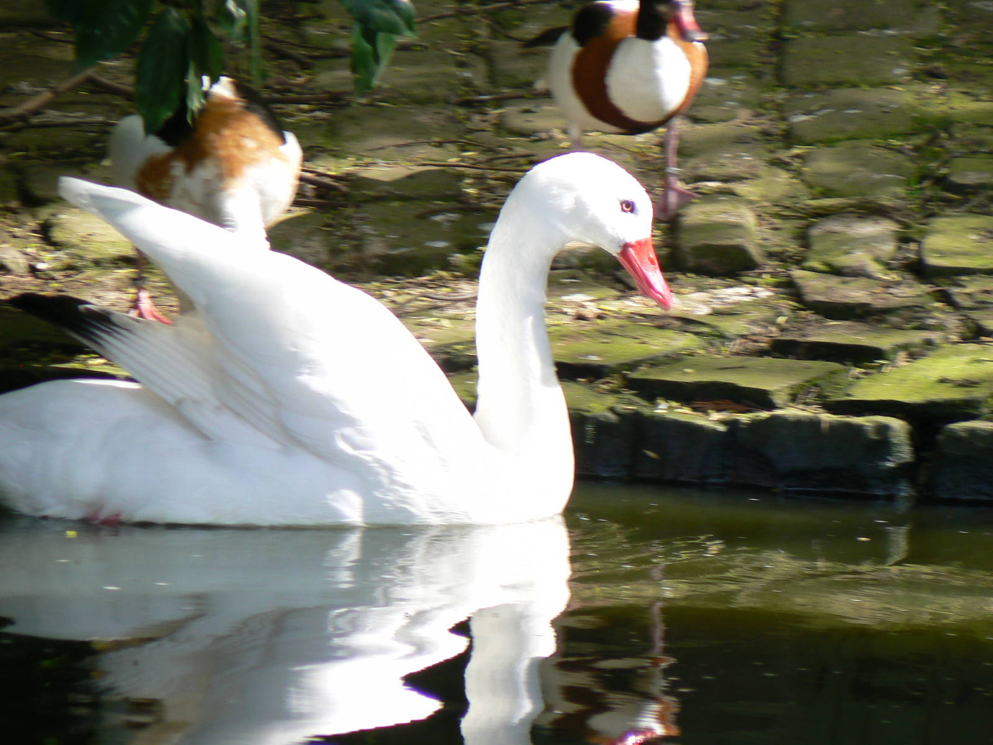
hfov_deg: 5.0
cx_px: 496
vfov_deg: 3.7
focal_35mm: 397
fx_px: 11388
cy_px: 372
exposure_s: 1/80
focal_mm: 66.1
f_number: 4
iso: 80
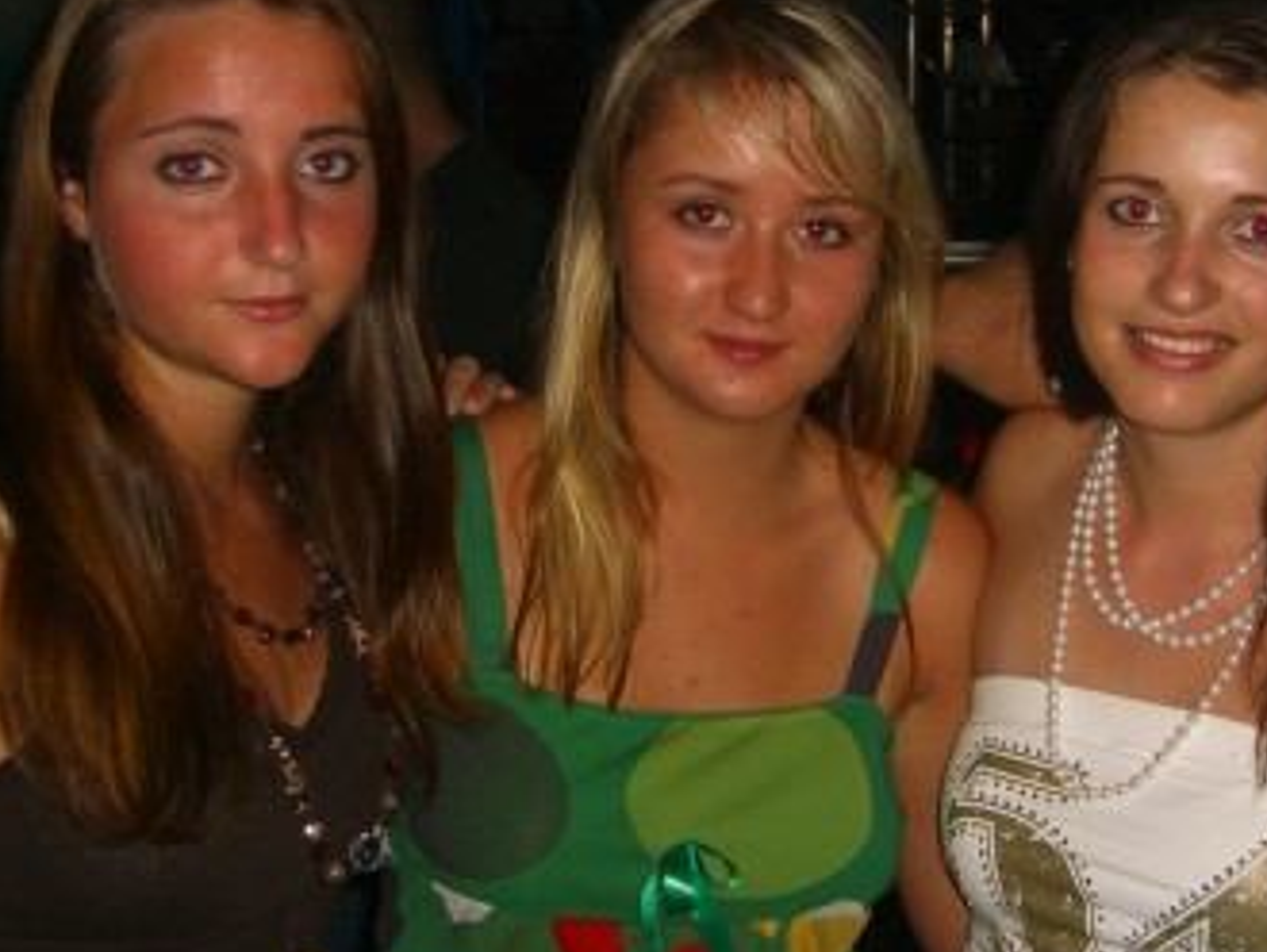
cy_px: 511
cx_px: 868
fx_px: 2527
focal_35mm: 69
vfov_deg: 21.3
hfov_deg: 27.9
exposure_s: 1/60
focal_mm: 7.9
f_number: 2.8
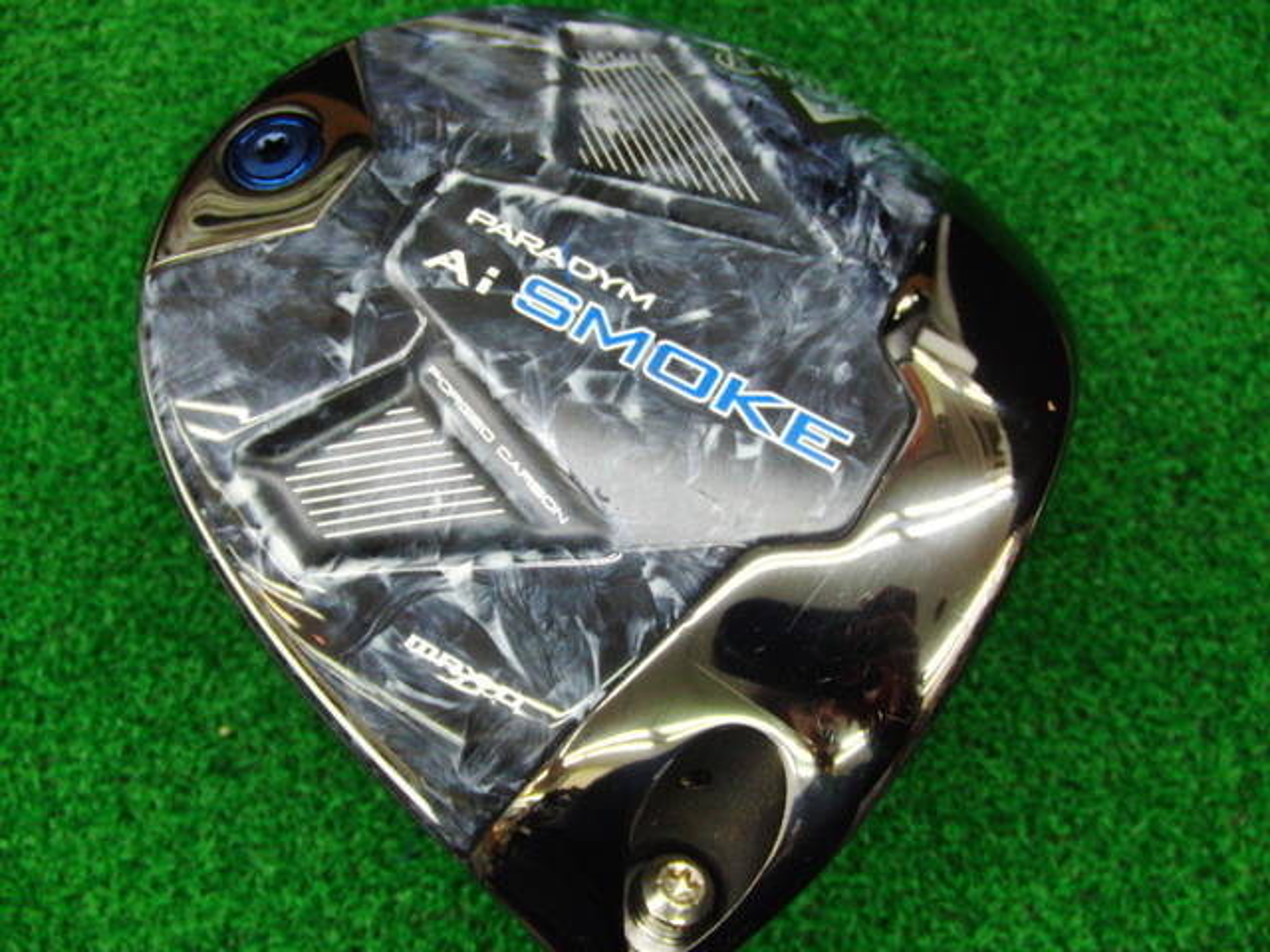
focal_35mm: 37
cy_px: 476
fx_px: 1357
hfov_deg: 50.1
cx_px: 635
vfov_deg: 38.7
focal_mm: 6.42
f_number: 3.6
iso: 400
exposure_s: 1/50
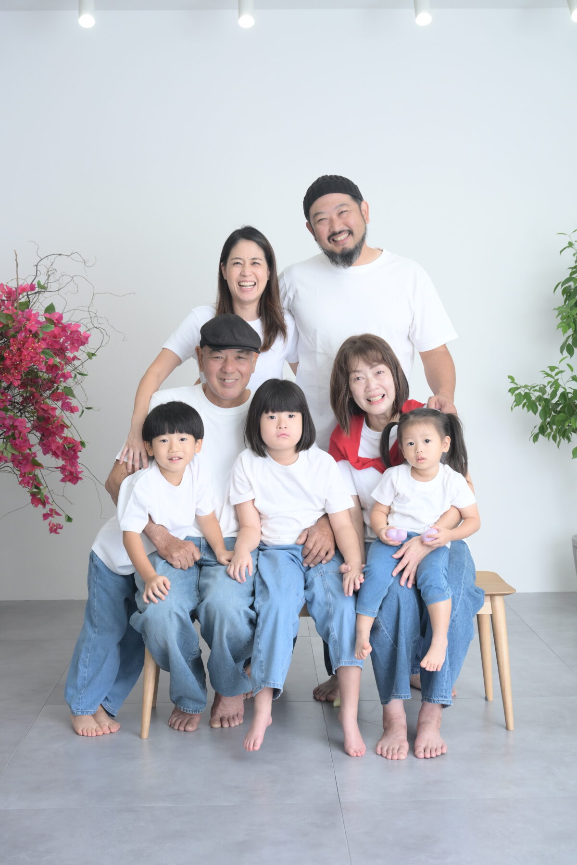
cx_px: 288
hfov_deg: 27.5
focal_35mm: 49
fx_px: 1178
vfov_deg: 40.3
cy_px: 432
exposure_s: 1/125
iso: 800
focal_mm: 49
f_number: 7.1
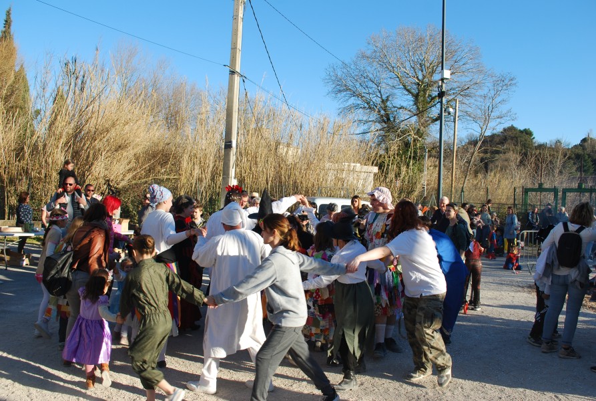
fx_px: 498
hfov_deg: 61.8
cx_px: 298
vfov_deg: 43.8
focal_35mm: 30
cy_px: 200
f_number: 6.3
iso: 100
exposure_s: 1/160
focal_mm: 20
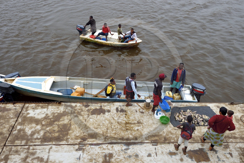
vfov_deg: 41.1
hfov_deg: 58.7
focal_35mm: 32
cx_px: 122
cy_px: 82
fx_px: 217
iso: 800
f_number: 7.1
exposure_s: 1/320
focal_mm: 32
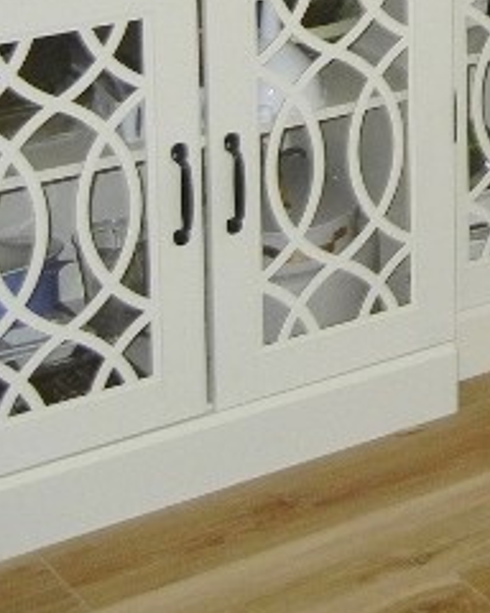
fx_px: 2266
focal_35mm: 125
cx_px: 980
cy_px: -345
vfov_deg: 14.3
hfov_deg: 11.2
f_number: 3.5
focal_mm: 5.4
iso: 200
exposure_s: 1/30
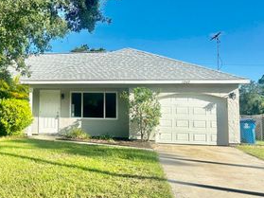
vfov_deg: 33.5
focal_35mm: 43
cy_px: 84
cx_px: 41
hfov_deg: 41.3
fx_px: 328
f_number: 1.78
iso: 80
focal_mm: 6.86
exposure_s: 1/2660
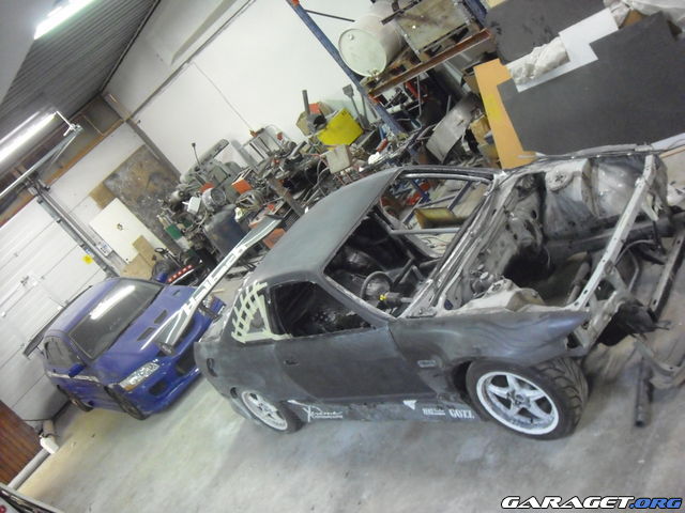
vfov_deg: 38.7
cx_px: 342
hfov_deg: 50.1
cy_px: 256
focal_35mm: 37
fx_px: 732
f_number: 2.7
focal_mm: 6.2
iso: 800
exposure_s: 1/25
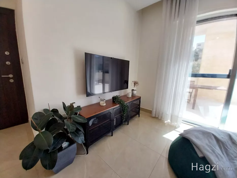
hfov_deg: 106.2
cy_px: 89
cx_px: 118
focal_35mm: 13
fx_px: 89
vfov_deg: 89.9
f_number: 2.2
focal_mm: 1.3
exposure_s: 1/50
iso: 80
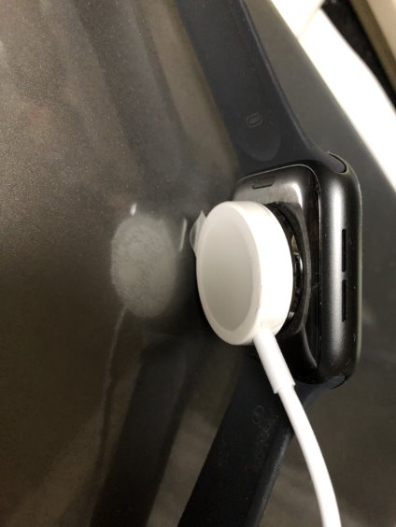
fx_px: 426
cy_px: 264
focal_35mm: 28
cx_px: 198
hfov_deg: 49.8
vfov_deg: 63.4
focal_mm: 3.99
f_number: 1.8
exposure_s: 1/4
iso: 100
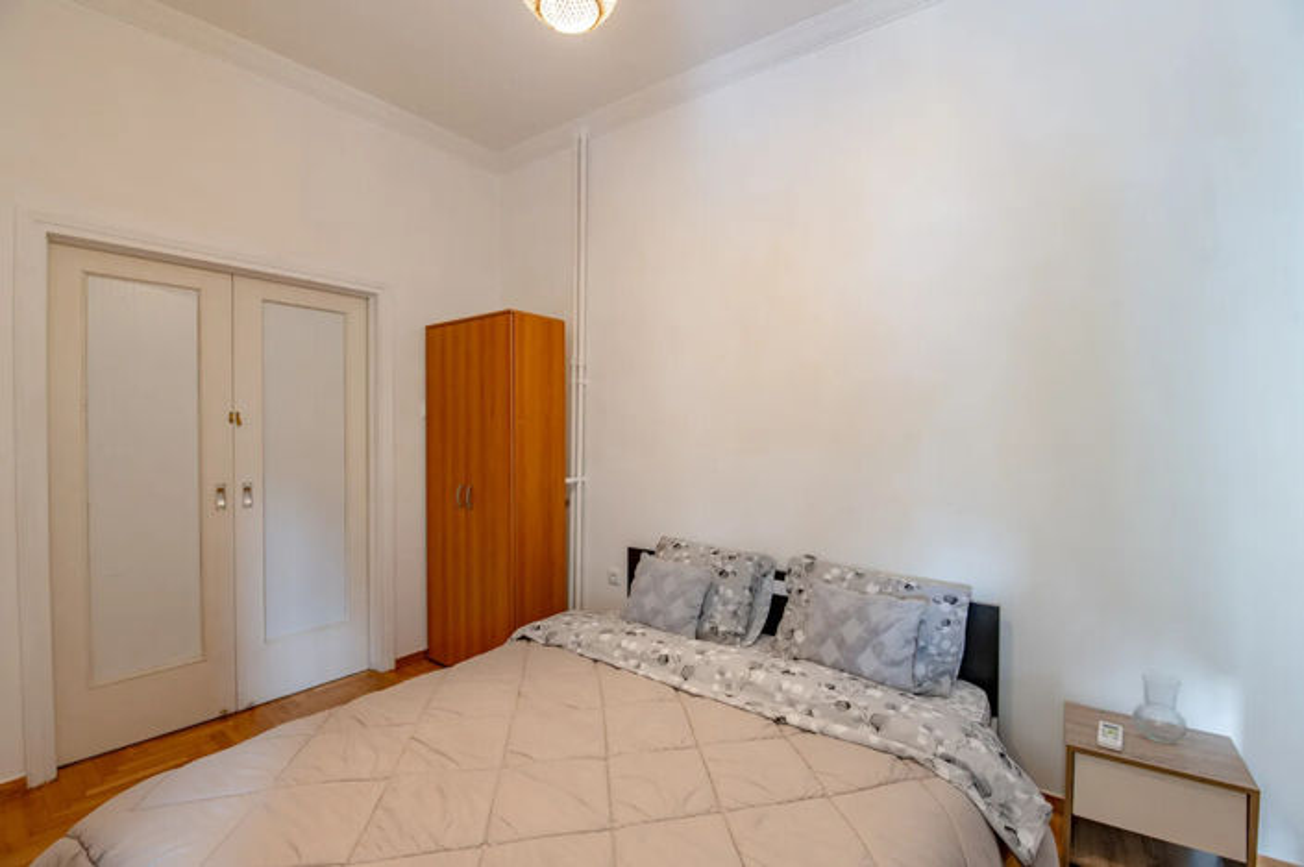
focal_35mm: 15
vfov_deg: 77.2
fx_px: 543
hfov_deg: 100.4
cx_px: 652
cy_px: 434
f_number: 5
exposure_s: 1/1.25
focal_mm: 15
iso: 200
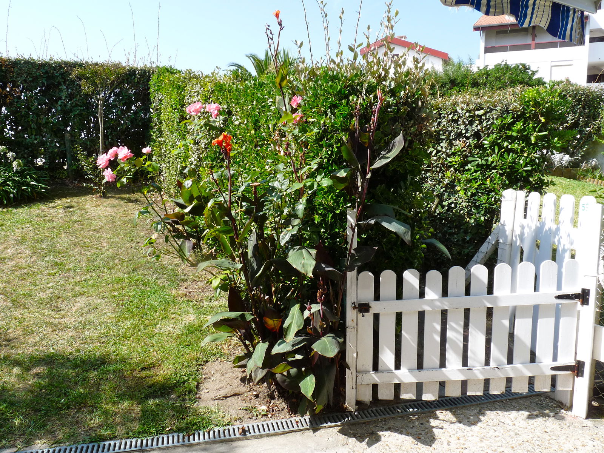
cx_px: 302
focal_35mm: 27
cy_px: 226
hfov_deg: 65.3
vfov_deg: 51.4
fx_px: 471
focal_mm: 4.8
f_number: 5
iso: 100
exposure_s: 1/250
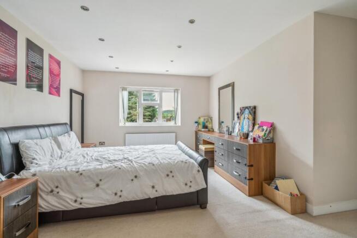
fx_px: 159
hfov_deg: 96.7
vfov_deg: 73.8
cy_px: 119
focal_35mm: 16
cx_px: 178
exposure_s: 1/10
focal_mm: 16
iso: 640
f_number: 6.3
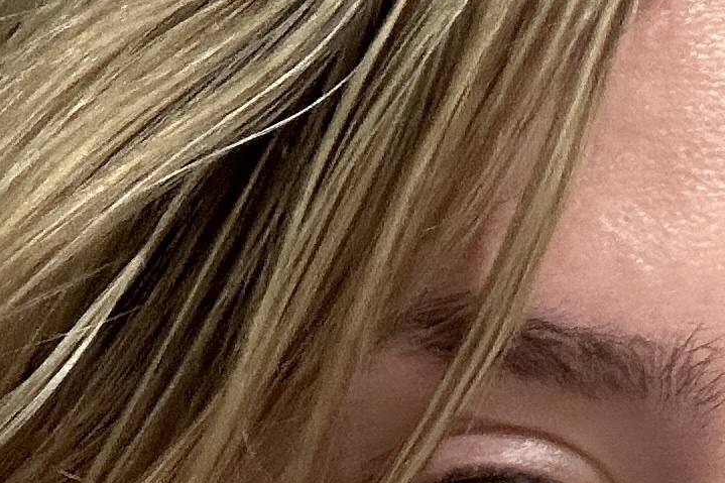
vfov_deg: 10.0
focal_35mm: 134
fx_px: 2698
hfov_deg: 15.3
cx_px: 344
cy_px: 629
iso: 250
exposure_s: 1/40
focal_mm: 2.69
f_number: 1.9
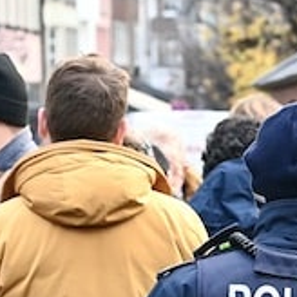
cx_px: 281
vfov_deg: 4.4
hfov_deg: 4.4
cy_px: 341
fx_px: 3863
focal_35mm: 398
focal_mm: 75
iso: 1600
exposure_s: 1/250
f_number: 5.6
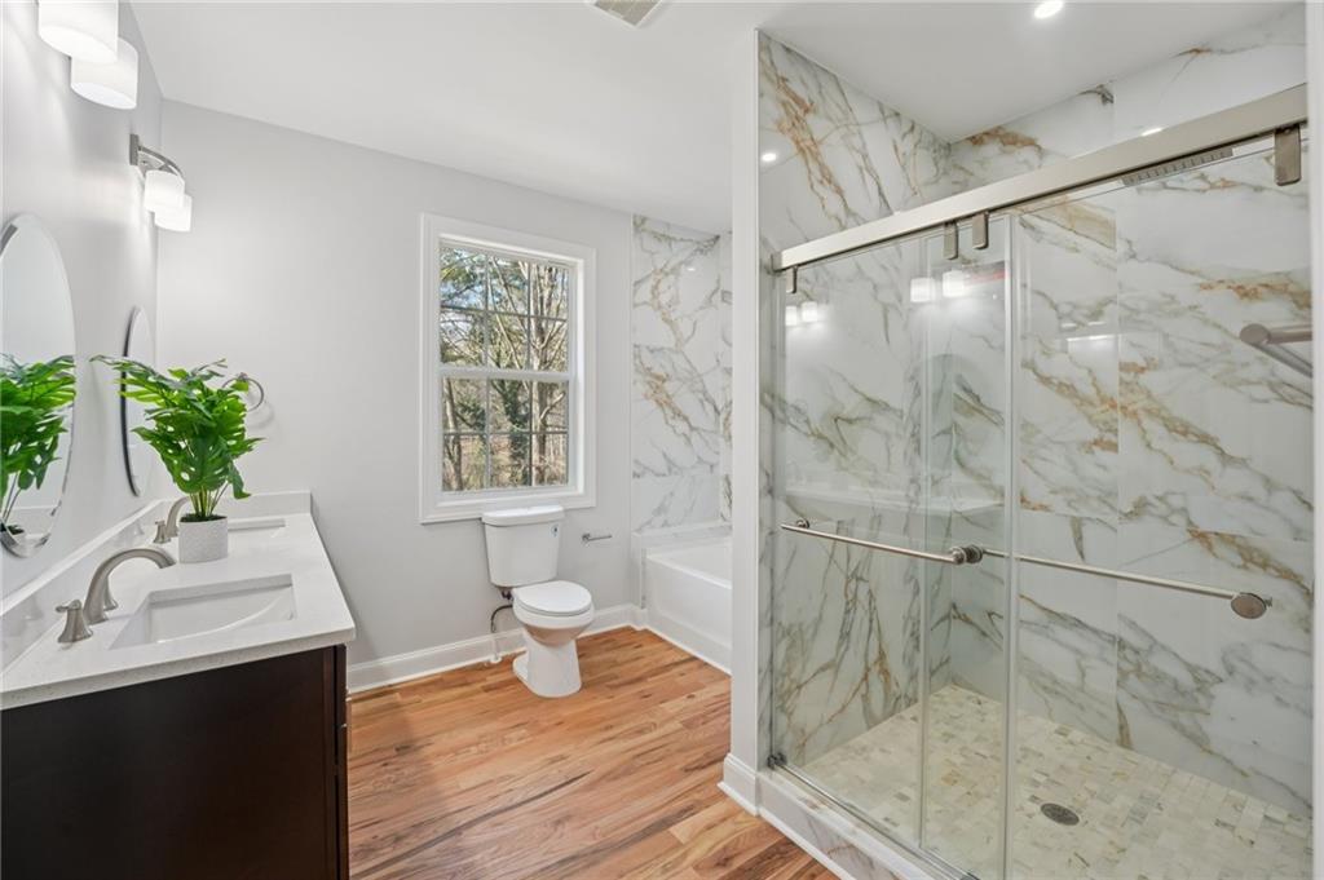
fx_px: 514
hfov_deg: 104.3
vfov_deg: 81.1
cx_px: 662
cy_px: 440
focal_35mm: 14
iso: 320
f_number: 8
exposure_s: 1/25
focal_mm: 14
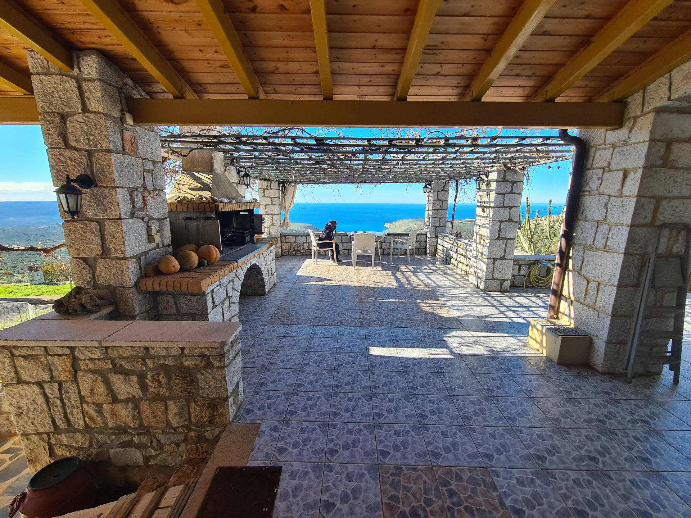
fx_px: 260
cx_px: 346
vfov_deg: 89.9
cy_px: 259
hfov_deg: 106.2
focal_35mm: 13
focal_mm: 2.2
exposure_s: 1/558
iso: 50
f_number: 2.2
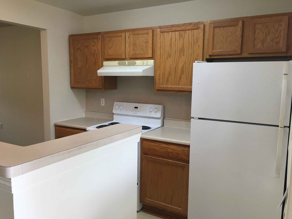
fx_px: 245
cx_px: 146
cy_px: 110
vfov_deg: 48.2
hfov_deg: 61.7
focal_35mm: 29
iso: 32
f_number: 2.2
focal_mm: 4.15
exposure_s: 1/30
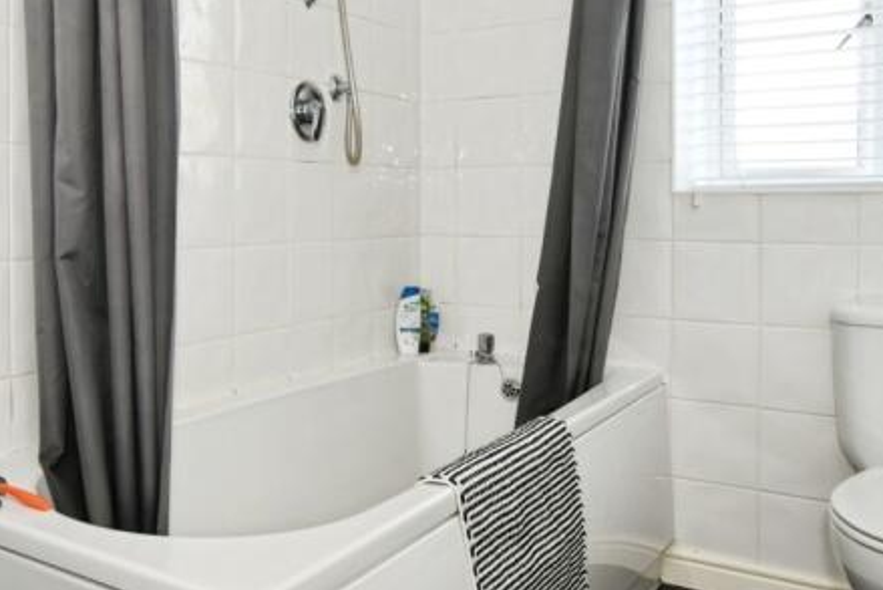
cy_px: 216
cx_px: 286
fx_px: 859
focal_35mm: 35
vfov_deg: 37.6
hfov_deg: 53.2
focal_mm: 10
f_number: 8
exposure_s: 1/60
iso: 400
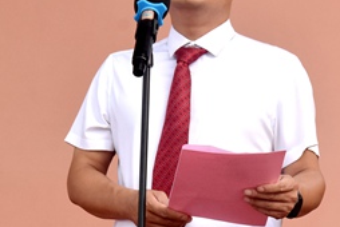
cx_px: 199
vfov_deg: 4.5
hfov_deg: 6.7
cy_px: 105
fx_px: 2903
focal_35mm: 307
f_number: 8
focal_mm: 80
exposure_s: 1/400
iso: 800
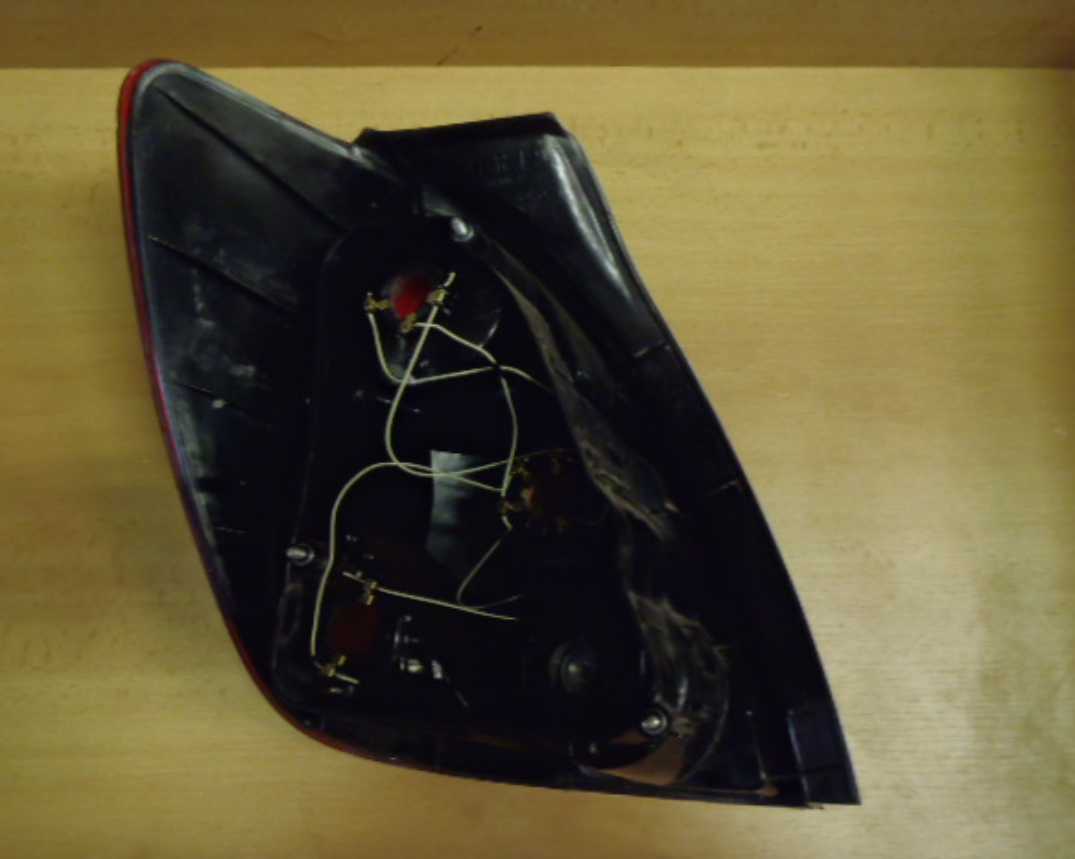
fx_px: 954
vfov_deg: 48.5
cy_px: 424
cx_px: 489
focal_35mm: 30
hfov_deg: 58.7
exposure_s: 1/4
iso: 320
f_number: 3.9
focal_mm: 5
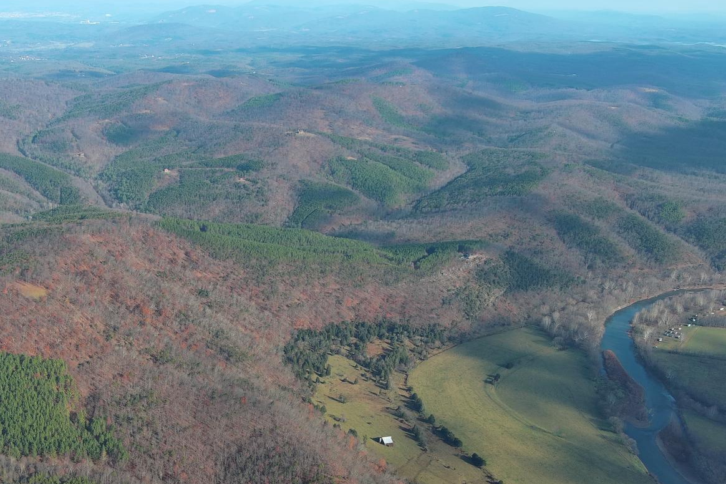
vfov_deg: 26.3
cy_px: 323
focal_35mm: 51
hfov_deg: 38.4
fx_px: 1028
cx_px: 239
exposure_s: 1/698
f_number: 2.8
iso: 100
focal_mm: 10.57
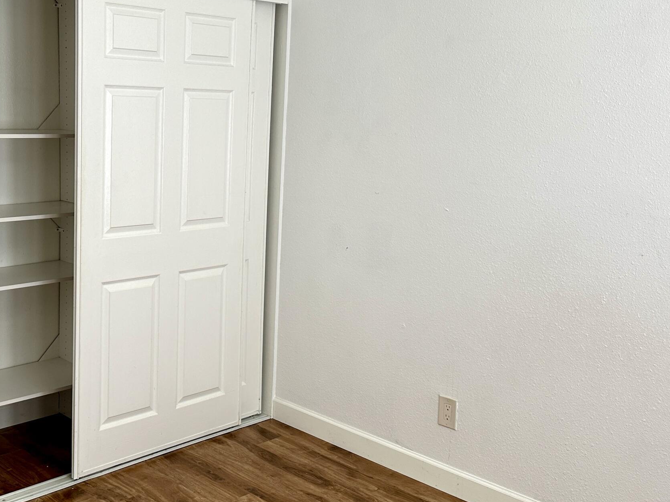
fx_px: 832
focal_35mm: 43
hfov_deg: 42.9
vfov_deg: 33.5
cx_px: 197
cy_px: 213
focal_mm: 6.86
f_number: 1.78
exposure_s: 1/120
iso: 80
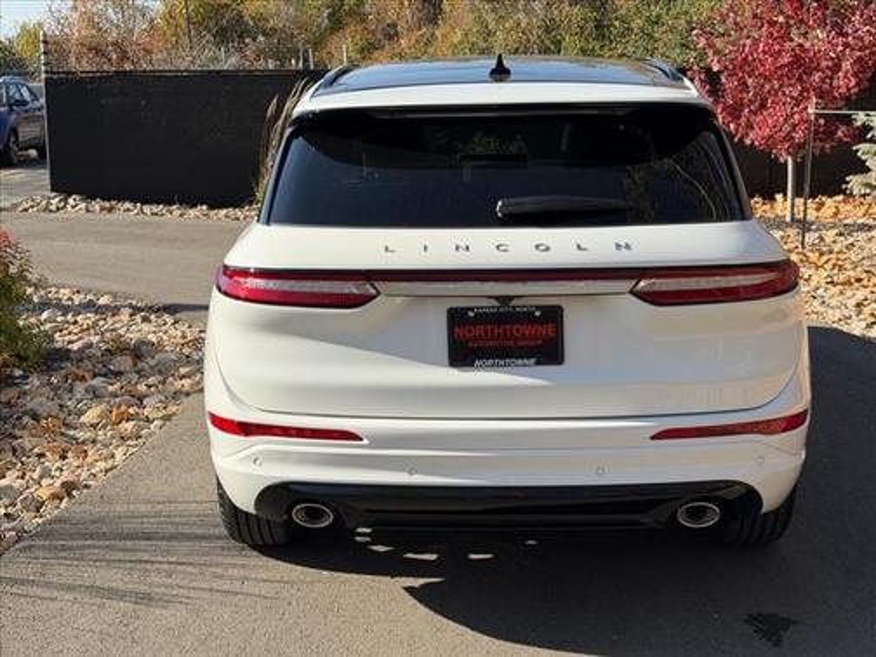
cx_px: 438
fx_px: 1215
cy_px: 328
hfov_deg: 39.7
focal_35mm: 48
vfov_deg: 30.3
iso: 80
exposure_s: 1/3226
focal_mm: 6.76
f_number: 1.78
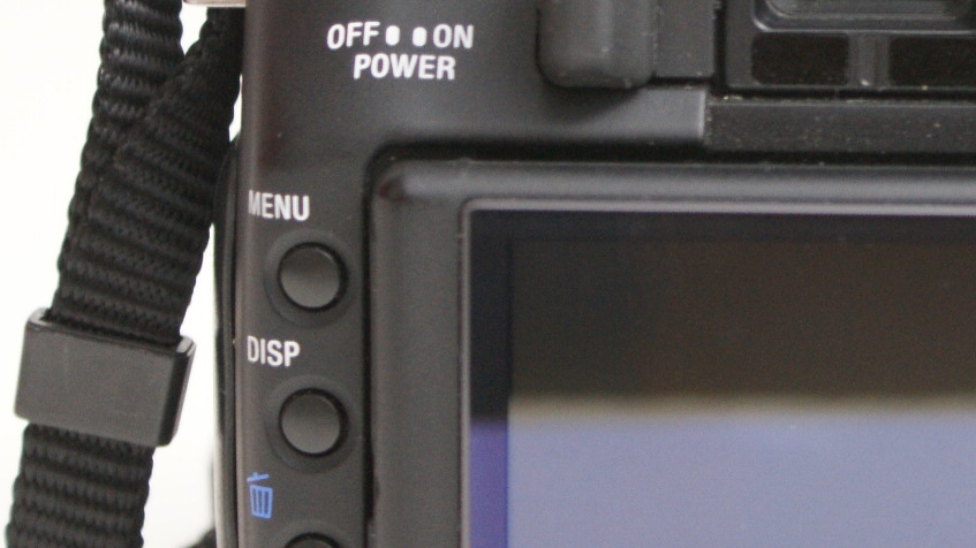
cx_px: 967
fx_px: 5485
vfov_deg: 5.7
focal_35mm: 212
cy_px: 204
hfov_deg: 10.1
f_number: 5.6
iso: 400
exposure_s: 1/20
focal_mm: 50
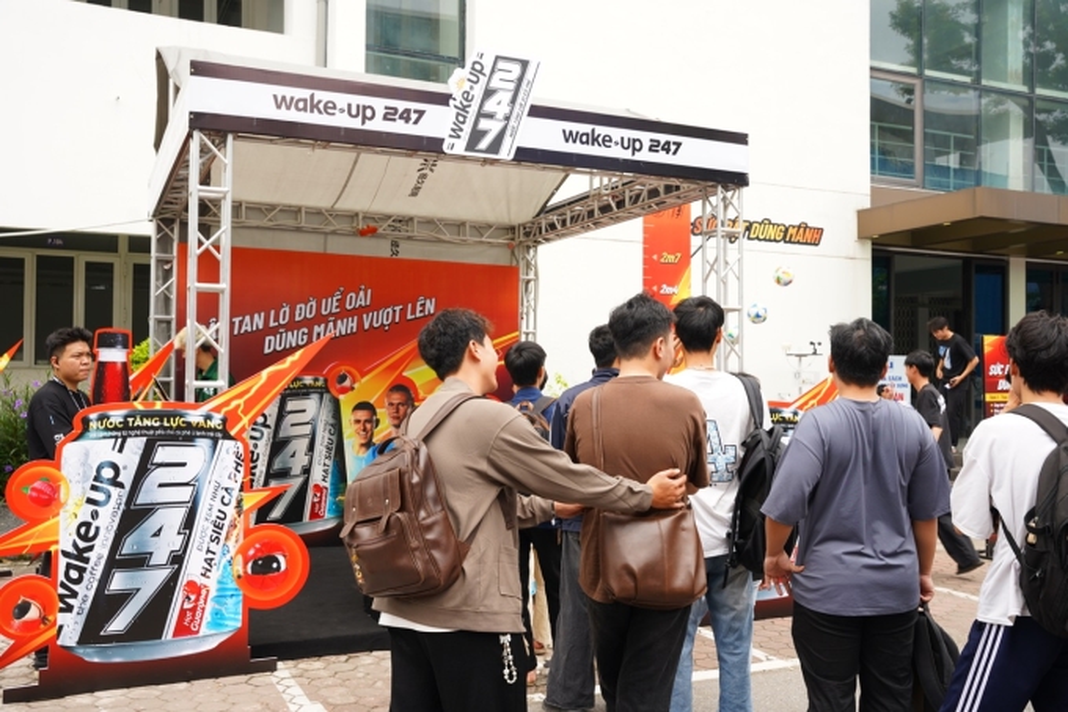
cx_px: 534
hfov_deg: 56.2
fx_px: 999
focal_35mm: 34
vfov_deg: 39.2
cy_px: 356
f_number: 5.6
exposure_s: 1/125
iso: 160
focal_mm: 33.7
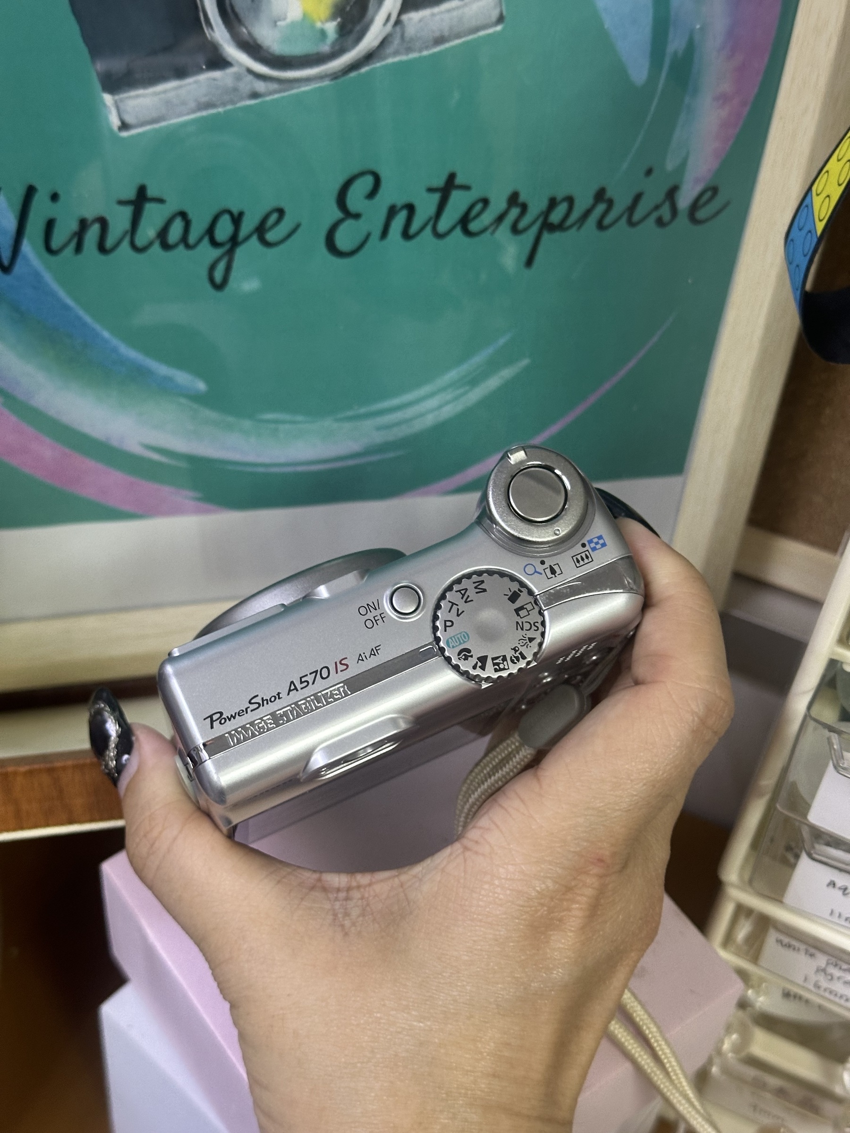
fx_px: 1572
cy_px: 566
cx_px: 425
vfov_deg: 39.7
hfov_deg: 30.3
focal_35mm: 48
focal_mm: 6.86
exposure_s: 1/50
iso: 200
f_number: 1.78
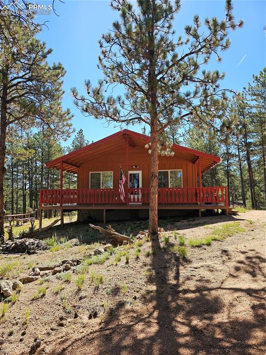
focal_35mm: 23
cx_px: 133
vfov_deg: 74.0
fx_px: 236
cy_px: 178
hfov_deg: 58.8
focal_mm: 6.3
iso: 10
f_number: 1.7
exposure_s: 1/286
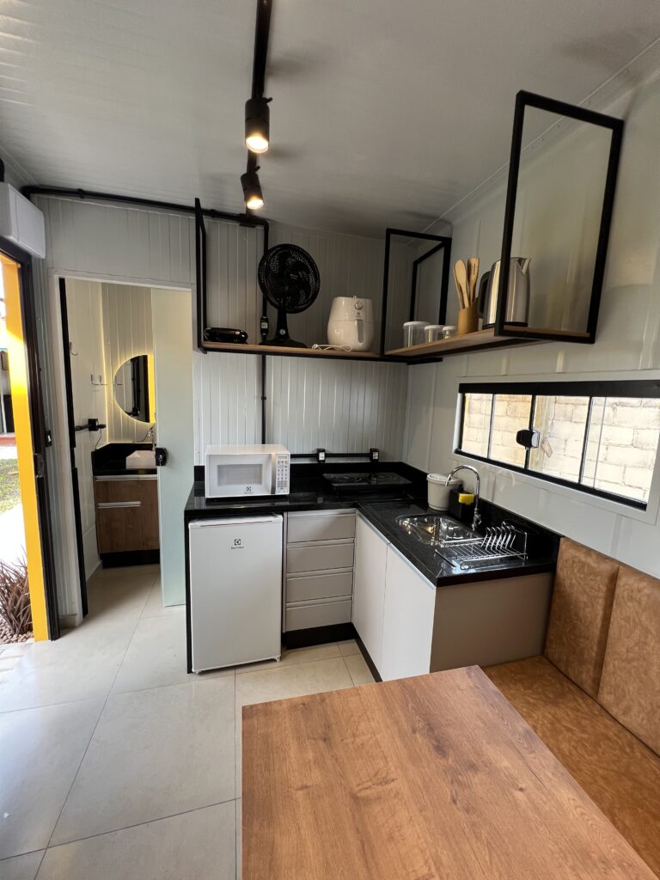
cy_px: 440
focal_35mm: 13
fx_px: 330
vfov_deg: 106.2
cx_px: 330
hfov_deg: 89.9
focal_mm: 1.57
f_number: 1.8
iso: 125
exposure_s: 1/120
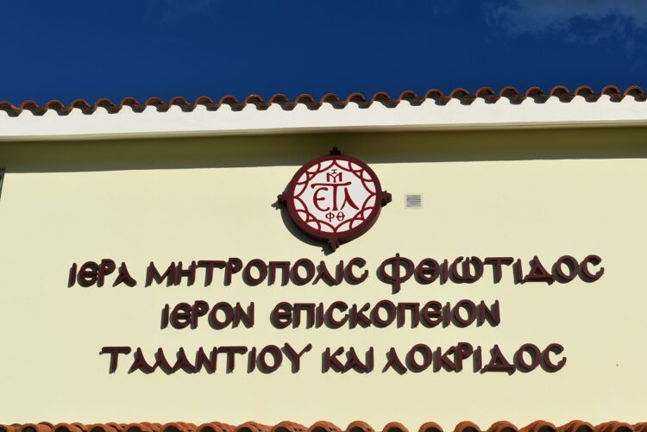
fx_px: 1295
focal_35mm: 72
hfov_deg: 28.1
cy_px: 216
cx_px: 324
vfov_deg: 19.0
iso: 100
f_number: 10
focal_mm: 48
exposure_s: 1/400
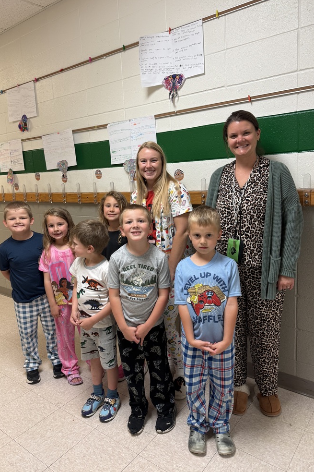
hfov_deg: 49.5
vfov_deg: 69.4
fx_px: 340
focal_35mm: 26
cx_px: 144
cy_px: 227
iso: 125
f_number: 1.78
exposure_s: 1/61
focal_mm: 6.76
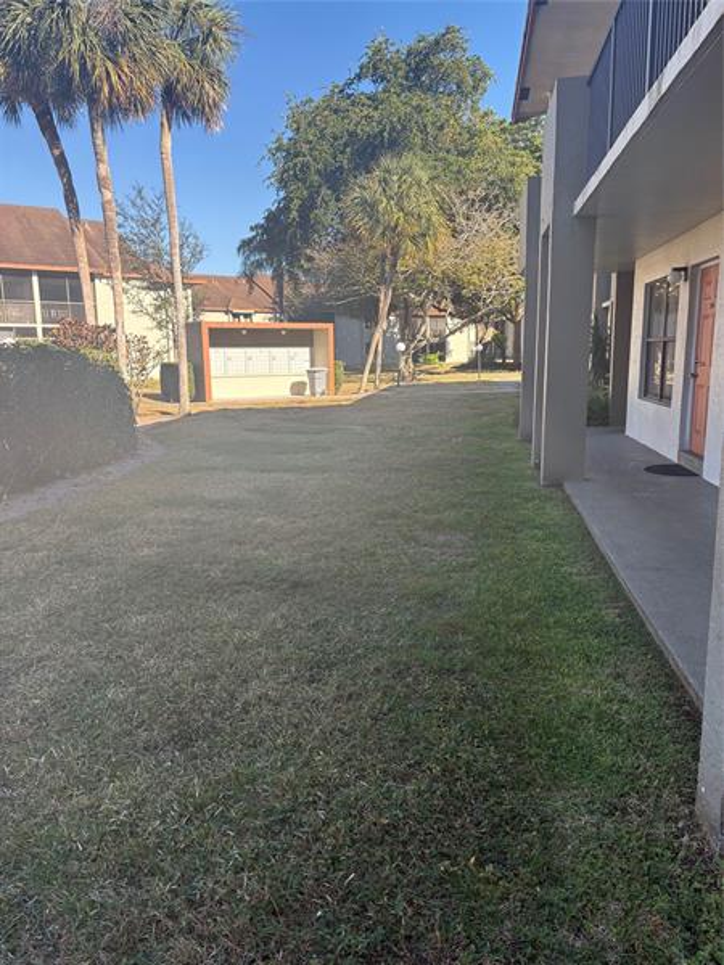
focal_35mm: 26
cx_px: 362
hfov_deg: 53.1
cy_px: 482
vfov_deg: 67.3
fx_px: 725
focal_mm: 5.96
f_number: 1.6
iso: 64
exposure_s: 1/1048
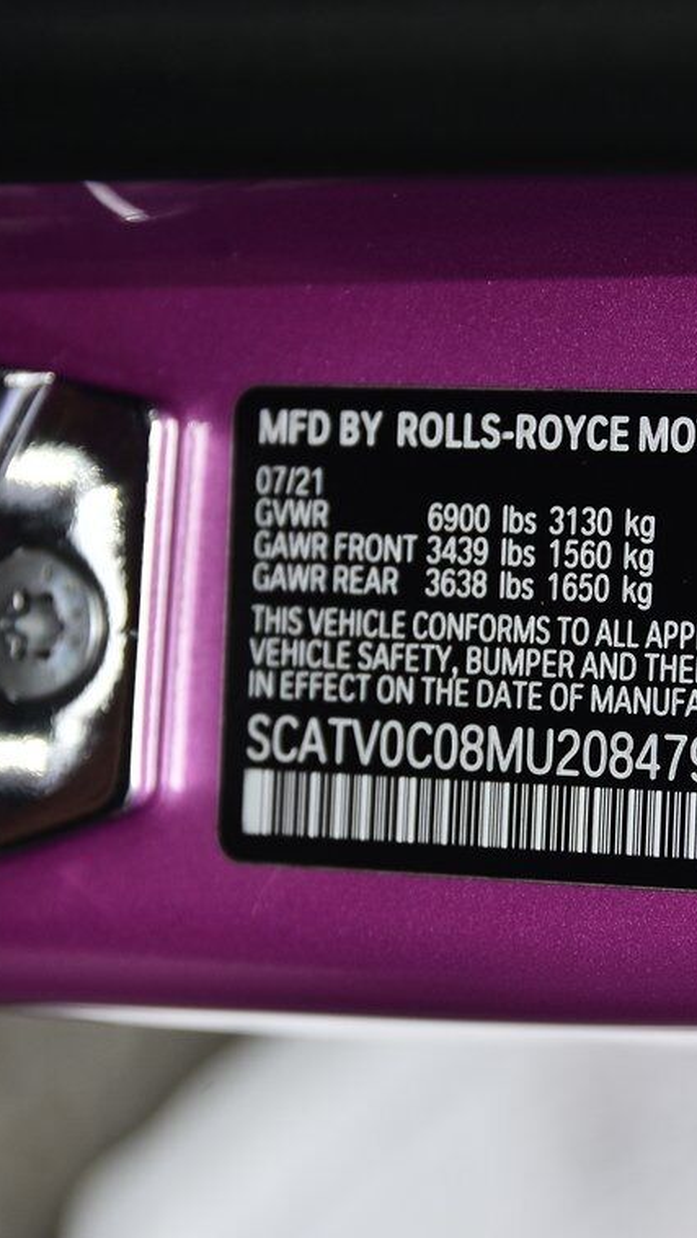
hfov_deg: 5.0
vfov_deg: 8.9
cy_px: 652
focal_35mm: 241
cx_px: 631
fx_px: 7910
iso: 200
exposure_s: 1/80
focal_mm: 145
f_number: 5.6
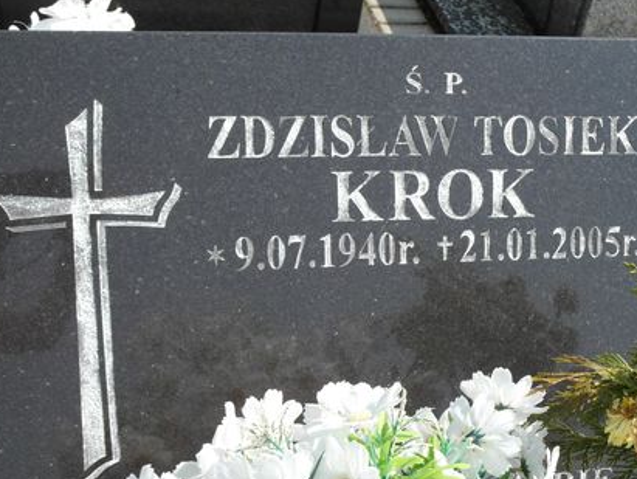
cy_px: 313
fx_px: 1031
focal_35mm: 56
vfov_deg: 26.0
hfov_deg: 34.3
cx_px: 325
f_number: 4.2
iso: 80
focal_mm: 7.8
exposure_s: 1/500
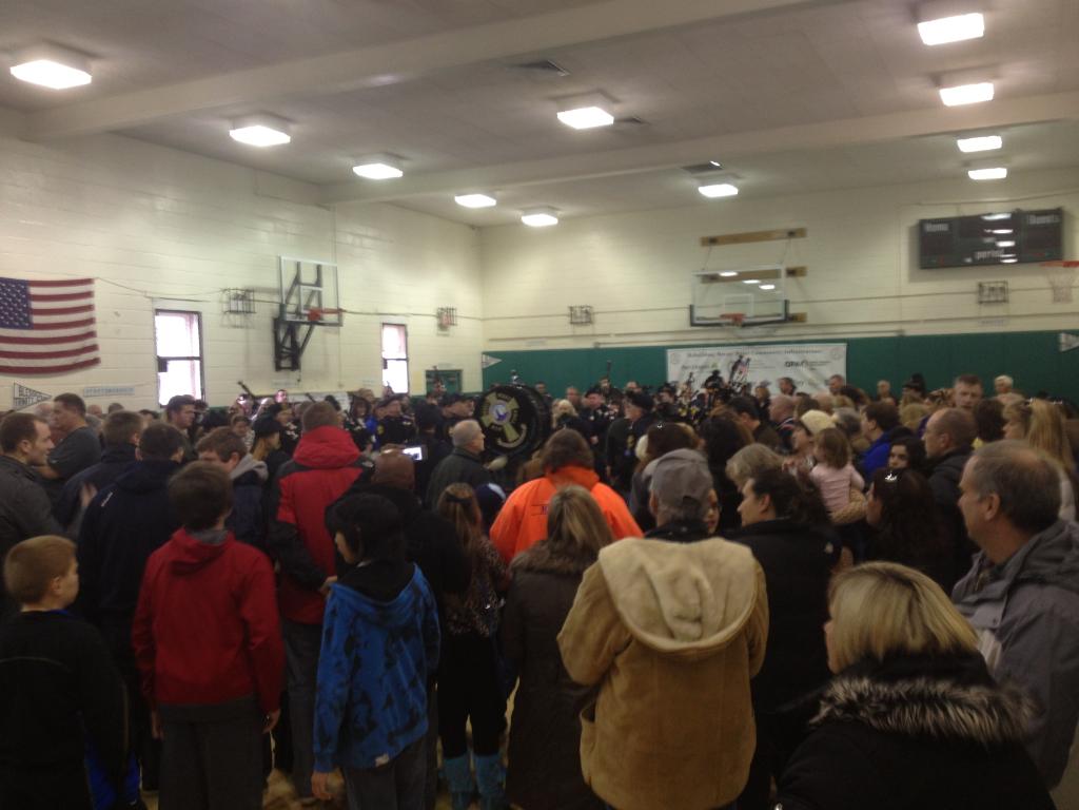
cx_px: 540
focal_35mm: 35
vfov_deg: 40.7
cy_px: 405
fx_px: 1091
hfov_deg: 52.6
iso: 80
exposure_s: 1/20
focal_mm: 4.3
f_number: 2.4
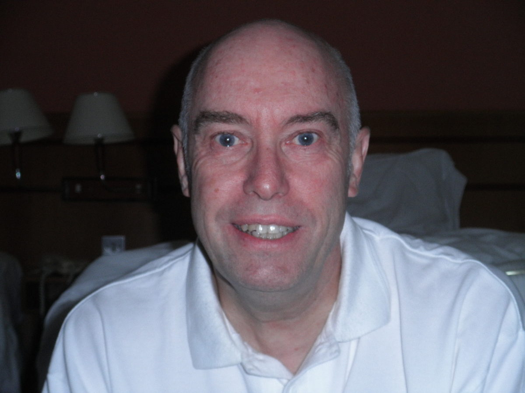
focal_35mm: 73
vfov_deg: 20.2
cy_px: 196
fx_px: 1107
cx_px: 262
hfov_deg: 26.7
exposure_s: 1/100
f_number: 4
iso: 200
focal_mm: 12.9
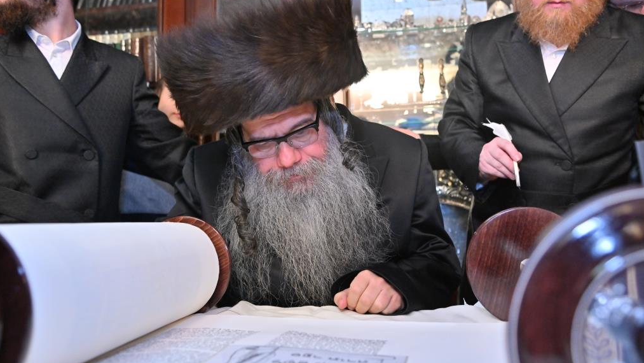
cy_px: 158
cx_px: 324
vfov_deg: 32.8
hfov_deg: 55.3
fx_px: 615
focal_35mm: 36
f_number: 4
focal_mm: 34
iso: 1600
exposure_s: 1/160
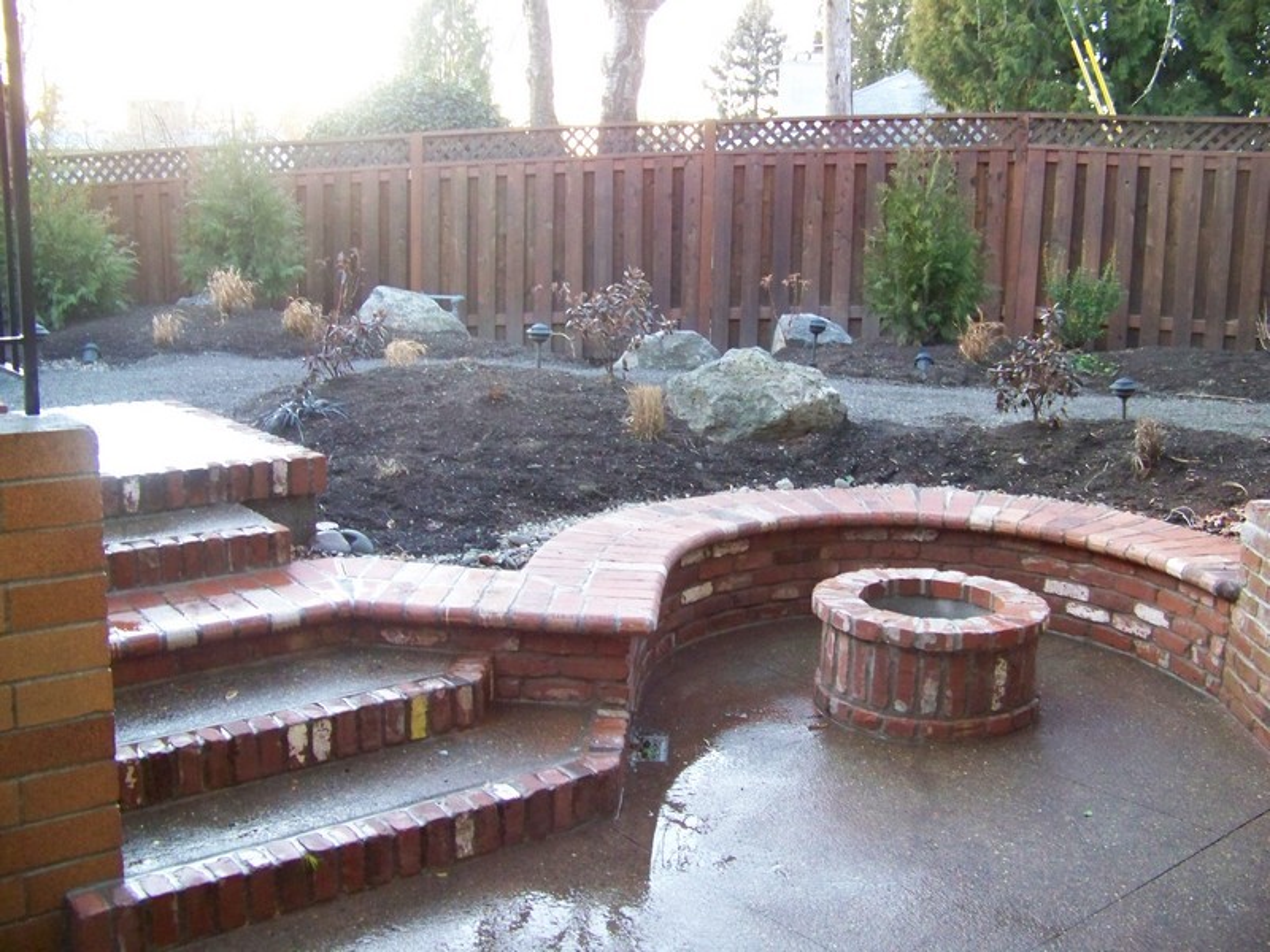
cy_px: 476
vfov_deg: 39.7
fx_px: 1321
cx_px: 635
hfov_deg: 51.4
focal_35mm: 36
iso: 400
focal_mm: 5.85
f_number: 2.8
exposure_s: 1/30
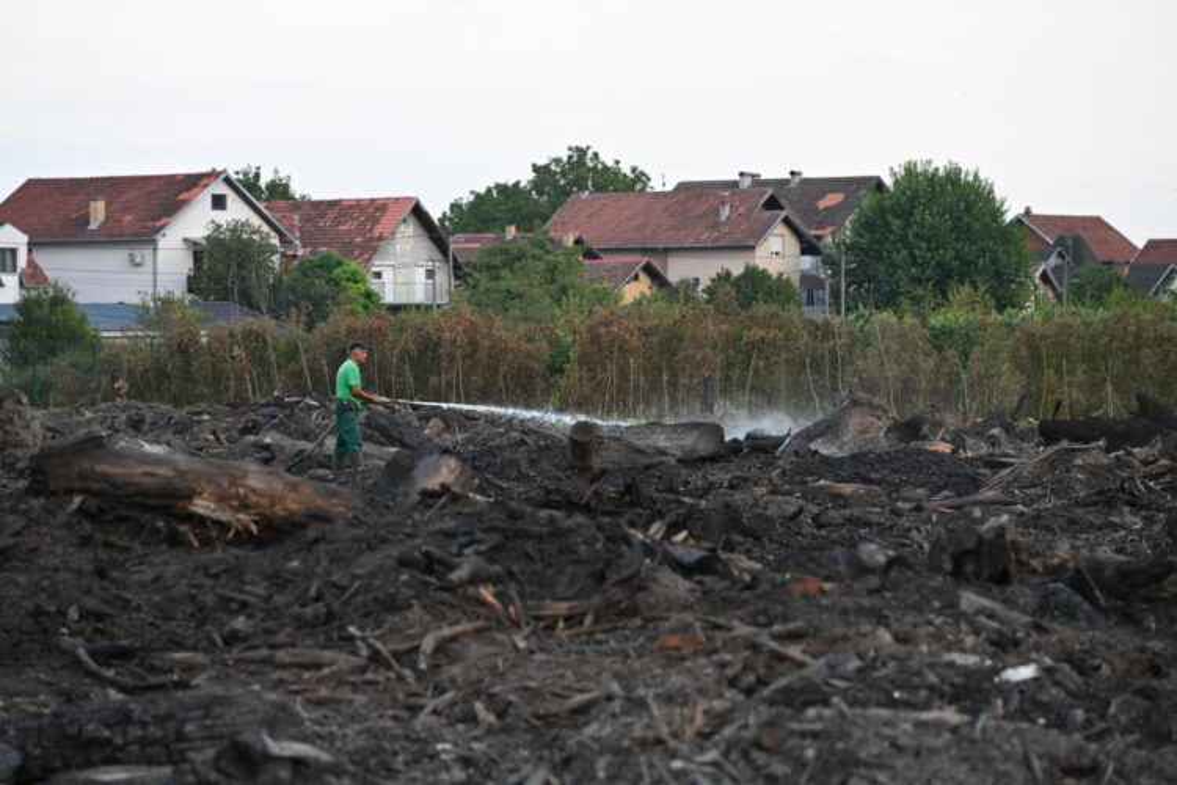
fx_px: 3923
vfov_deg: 11.4
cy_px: 392
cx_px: 588
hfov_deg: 17.1
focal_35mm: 120
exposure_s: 1/640
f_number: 5.6
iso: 1600
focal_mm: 120
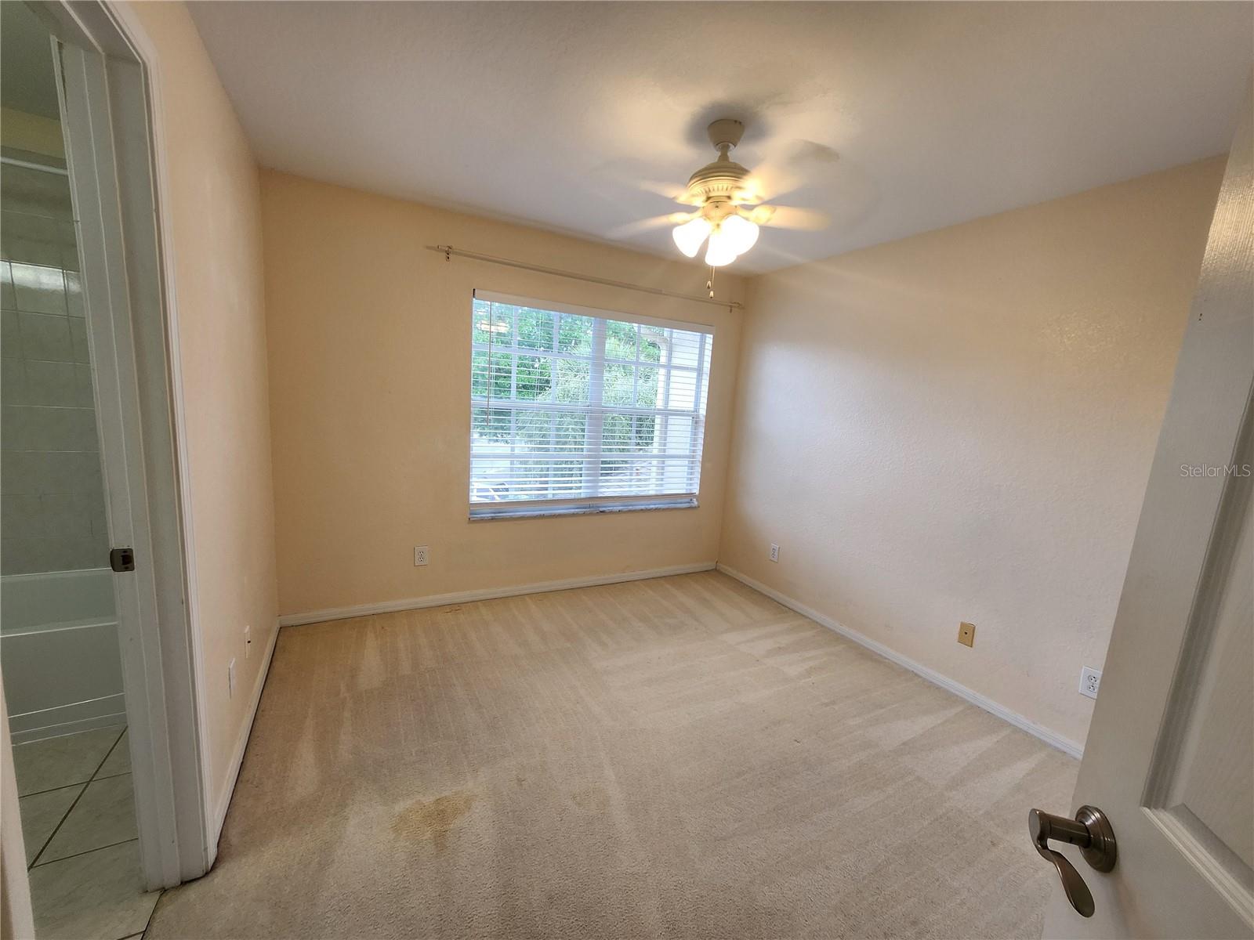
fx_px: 471
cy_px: 470
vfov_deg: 89.9
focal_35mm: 13
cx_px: 627
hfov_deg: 106.2
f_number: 2.2
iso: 50
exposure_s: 1/60
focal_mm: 1.74
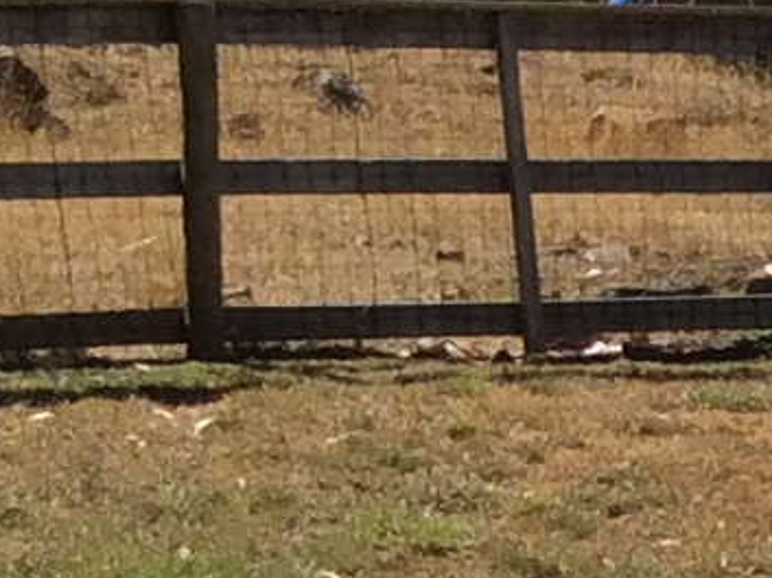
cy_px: 1200
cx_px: 2032
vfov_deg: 6.0
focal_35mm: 242
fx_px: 5392
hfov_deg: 7.5
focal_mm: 3.3
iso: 32
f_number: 2.4
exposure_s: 1/1144
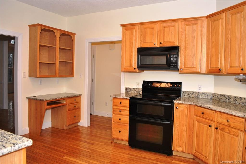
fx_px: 185
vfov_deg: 48.0
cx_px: 123
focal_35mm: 27
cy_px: 82
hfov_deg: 67.4
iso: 200
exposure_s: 1/60
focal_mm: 18
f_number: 4
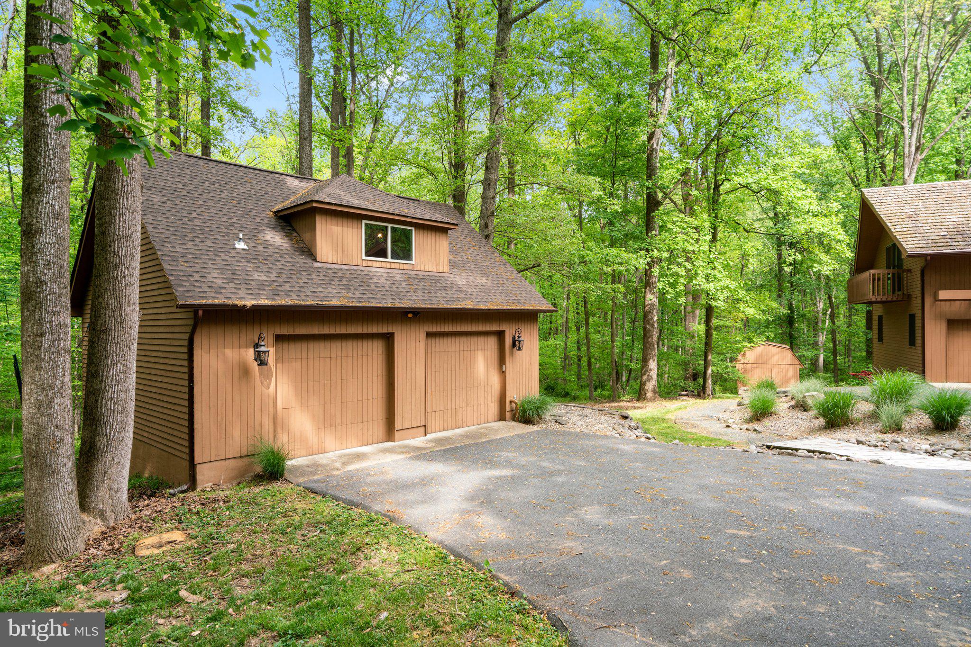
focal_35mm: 21
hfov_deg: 81.2
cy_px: 324
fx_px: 566
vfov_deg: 59.5
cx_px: 486
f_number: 8
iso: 320
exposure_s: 1/90
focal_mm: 21
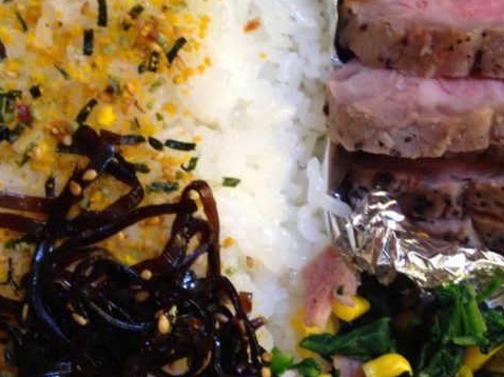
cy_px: 231
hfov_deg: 26.0
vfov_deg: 19.6
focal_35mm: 75
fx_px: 1091
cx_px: 297
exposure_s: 1/20
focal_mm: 4.28
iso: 64
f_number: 2.4
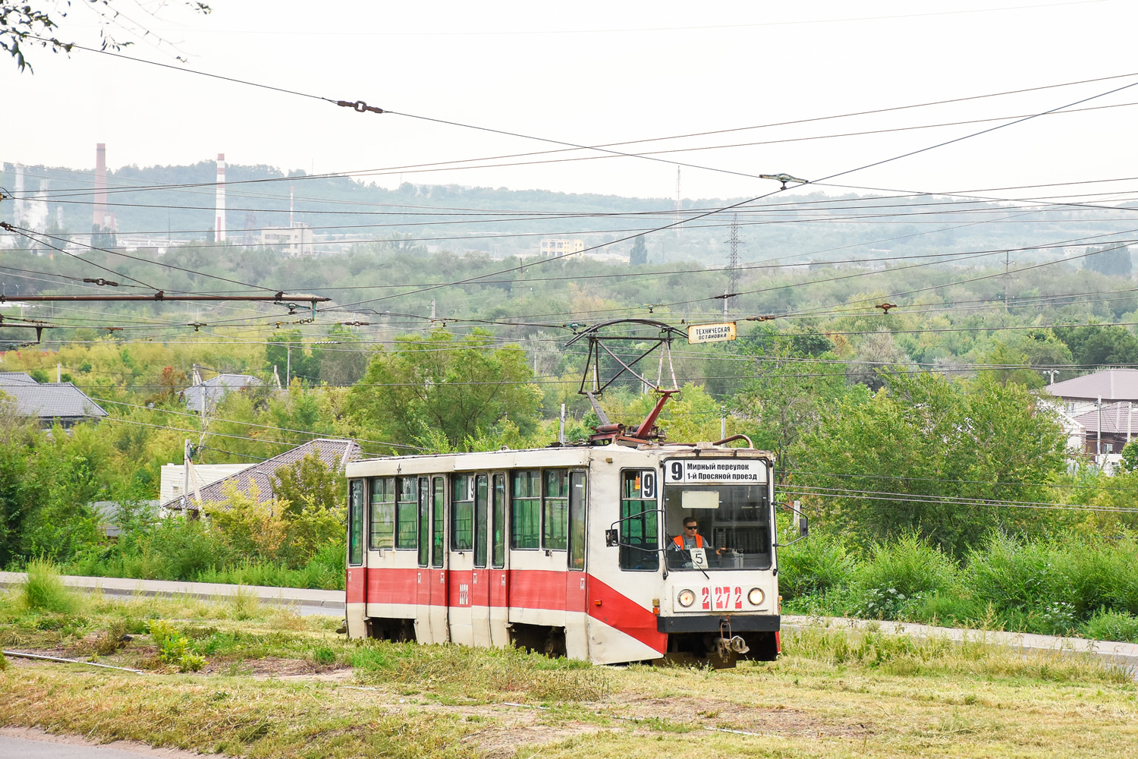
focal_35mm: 120
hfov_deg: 17.1
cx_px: 569
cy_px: 380
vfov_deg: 11.4
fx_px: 3793
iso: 500
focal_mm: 80
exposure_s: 1/500
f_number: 6.3
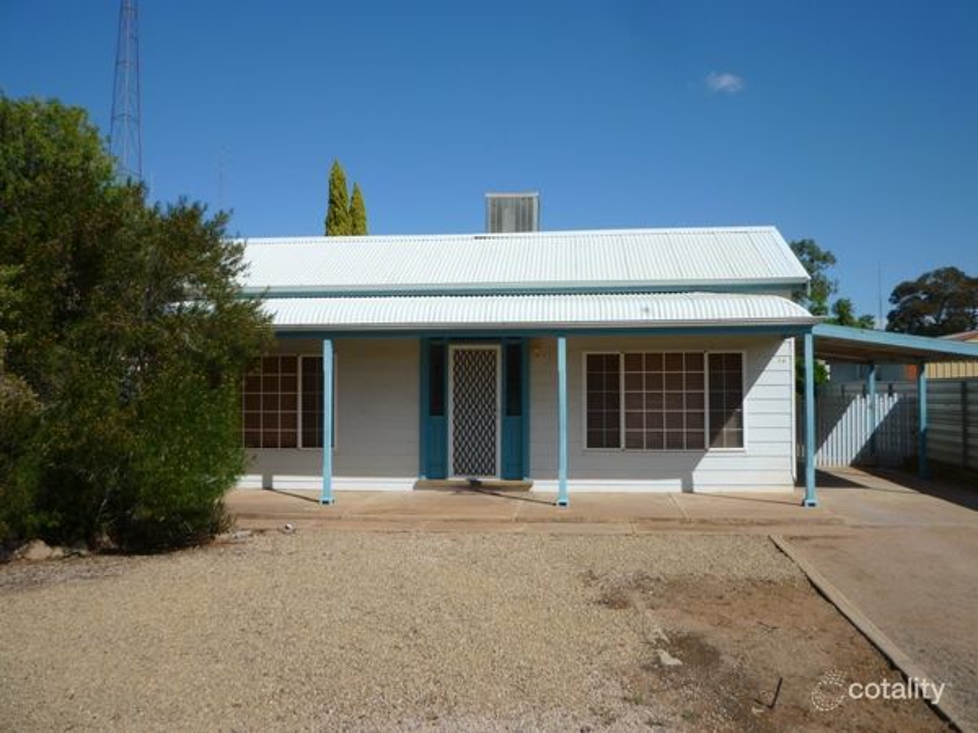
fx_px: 848
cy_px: 366
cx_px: 489
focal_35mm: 30
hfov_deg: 60.0
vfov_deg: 46.8
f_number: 4.5
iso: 80
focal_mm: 5.2
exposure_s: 1/800
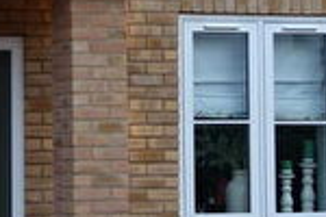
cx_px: -74
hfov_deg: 8.7
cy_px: 8
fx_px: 2110
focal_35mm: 233
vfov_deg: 5.9
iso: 125
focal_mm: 18.21
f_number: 2.8
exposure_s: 1/80
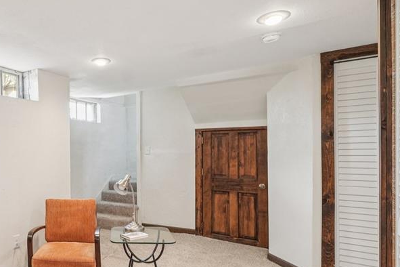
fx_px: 289
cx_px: 66
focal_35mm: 26
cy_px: 149
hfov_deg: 62.0
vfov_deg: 49.4
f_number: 8
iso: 800
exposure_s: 1/6
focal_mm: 10
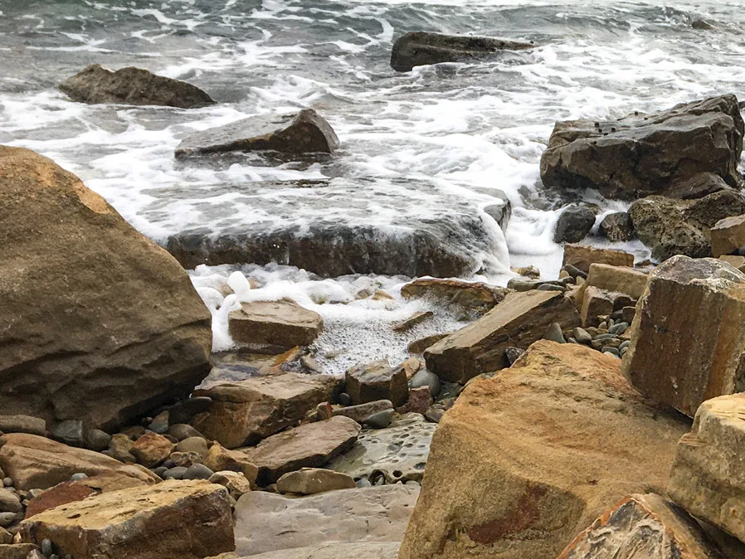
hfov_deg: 28.9
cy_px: 470
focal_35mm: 62
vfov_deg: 23.2
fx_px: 1335
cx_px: 770
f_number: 2.2
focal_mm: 4.15
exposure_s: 1/530
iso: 25
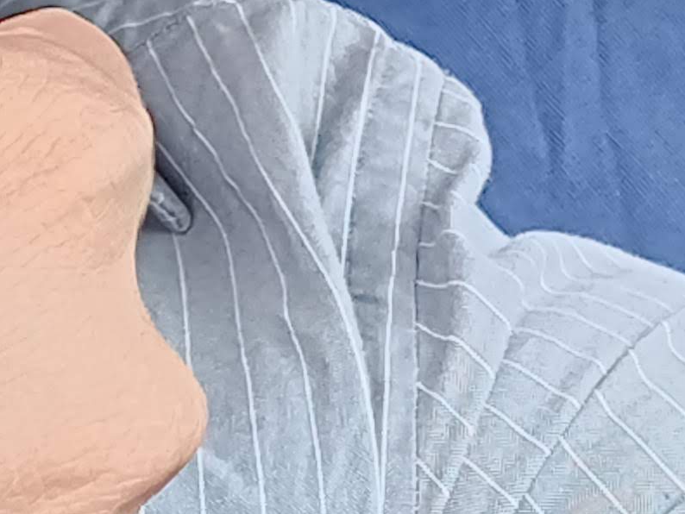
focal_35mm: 116
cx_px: 648
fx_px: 2296
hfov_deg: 16.7
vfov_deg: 11.2
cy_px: -623
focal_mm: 3.52
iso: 160
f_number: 2
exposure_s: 1/50
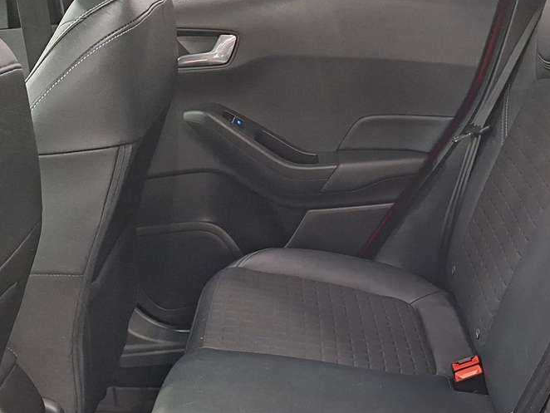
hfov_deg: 36.9
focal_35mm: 50
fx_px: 795
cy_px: 365
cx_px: 439
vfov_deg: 28.1
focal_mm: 5.54
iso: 1250
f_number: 1.8
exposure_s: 1/20
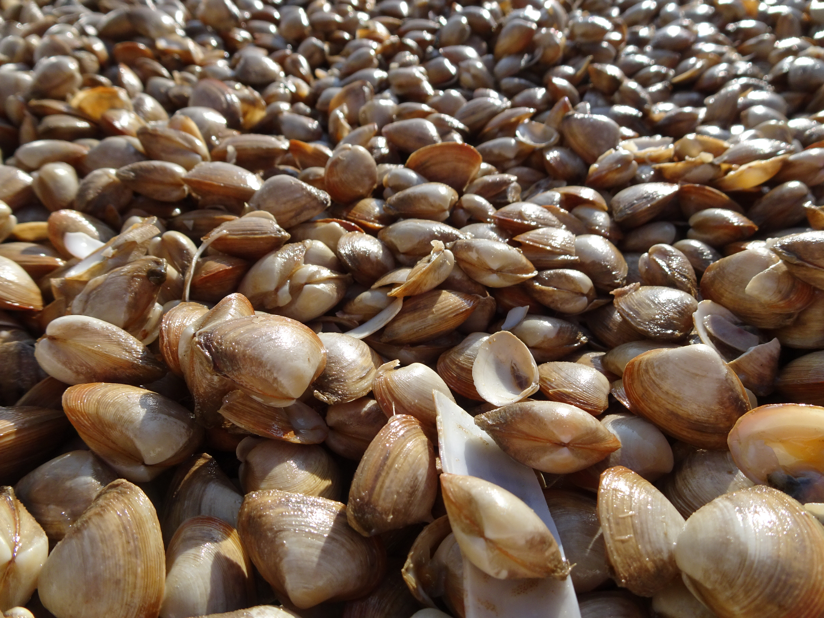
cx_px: 412
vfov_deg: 56.8
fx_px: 571
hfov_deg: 71.6
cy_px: 309
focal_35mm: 24
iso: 80
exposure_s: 1/800
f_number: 3.5
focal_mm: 4.1
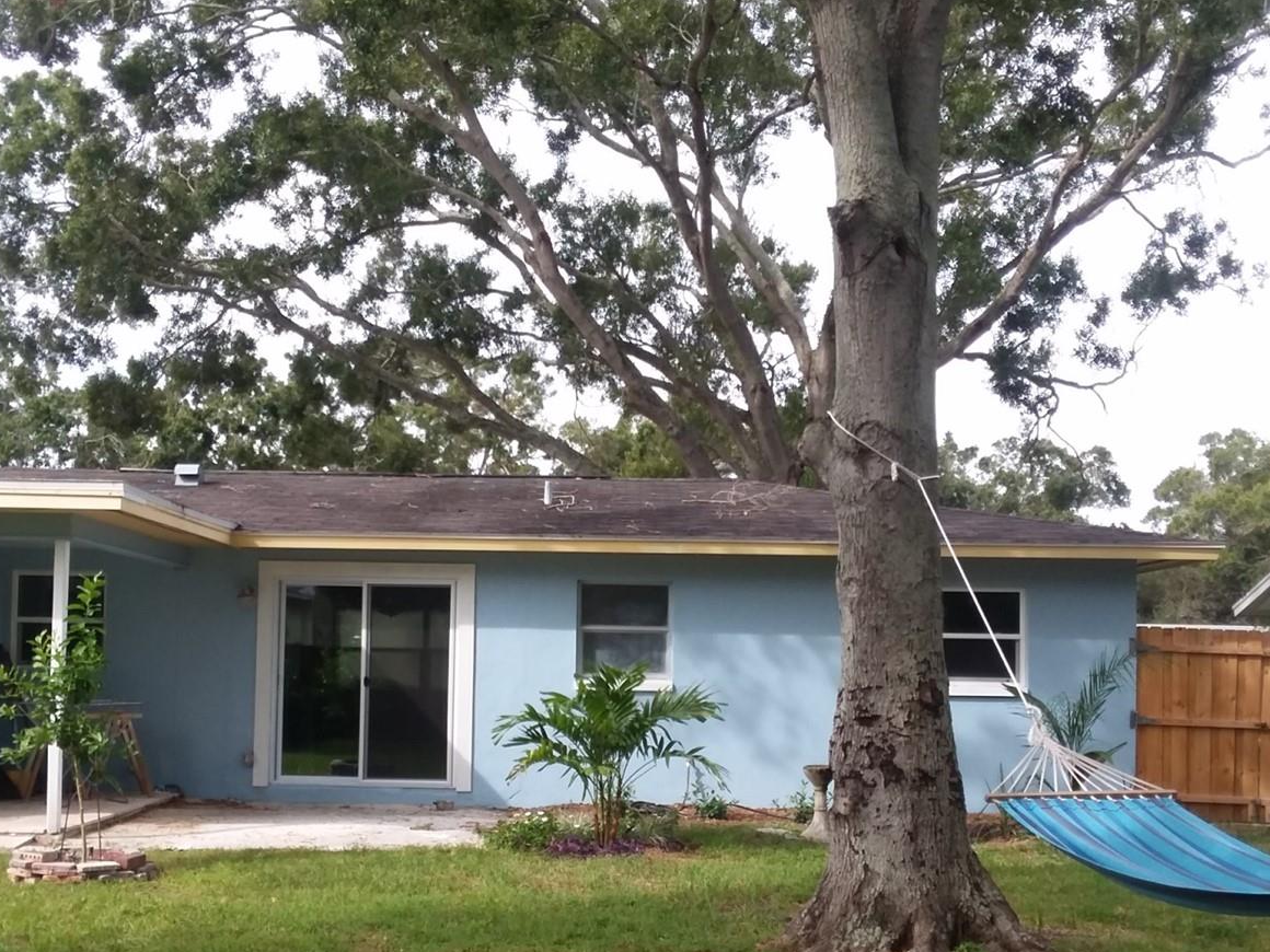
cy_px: 632
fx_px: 1468
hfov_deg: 46.8
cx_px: 622
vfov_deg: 35.6
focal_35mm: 40
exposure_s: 1/449
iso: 40
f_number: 1.9
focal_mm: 2.47
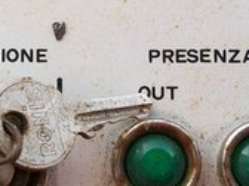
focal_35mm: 101
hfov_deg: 19.2
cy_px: 23
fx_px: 727
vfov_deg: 14.5
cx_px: 46
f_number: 2.7
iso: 64
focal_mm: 6.1
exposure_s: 1/125
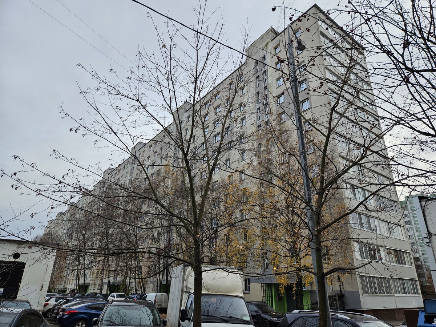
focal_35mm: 23
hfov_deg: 73.9
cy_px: 164
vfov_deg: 58.9
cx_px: 218
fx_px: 290
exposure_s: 1/647
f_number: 1.8
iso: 25
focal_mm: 5.4
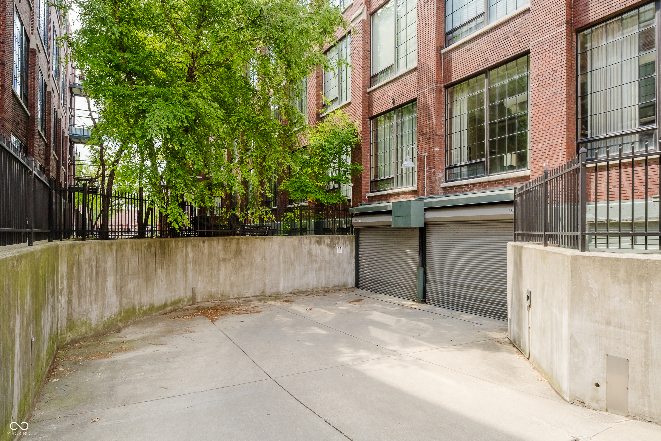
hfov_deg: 84.0
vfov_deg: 61.9
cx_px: 330
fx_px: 367
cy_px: 220
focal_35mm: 20
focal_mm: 13.5
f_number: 3.2
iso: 500
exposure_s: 1/320
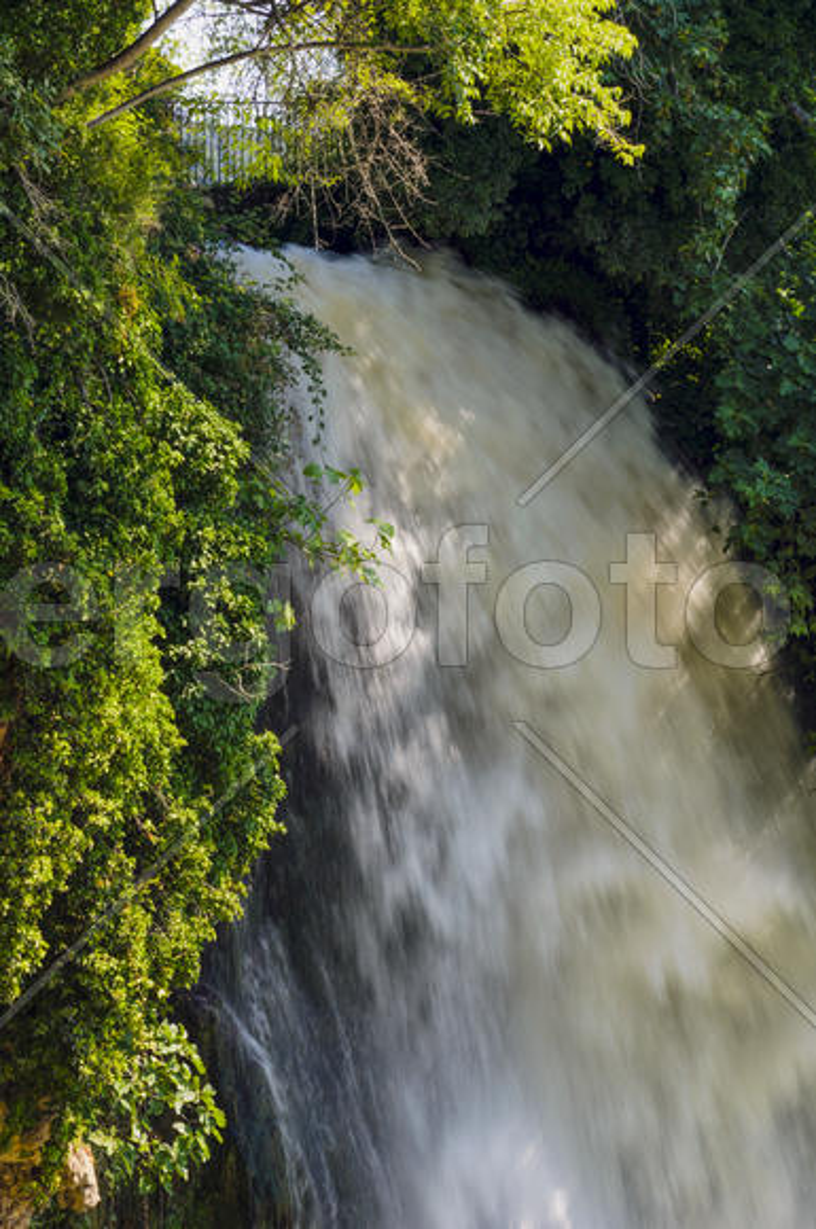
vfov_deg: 21.9
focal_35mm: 93
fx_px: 3171
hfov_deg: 14.7
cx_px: 408
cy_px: 614
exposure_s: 1/30
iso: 100
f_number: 13
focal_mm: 62
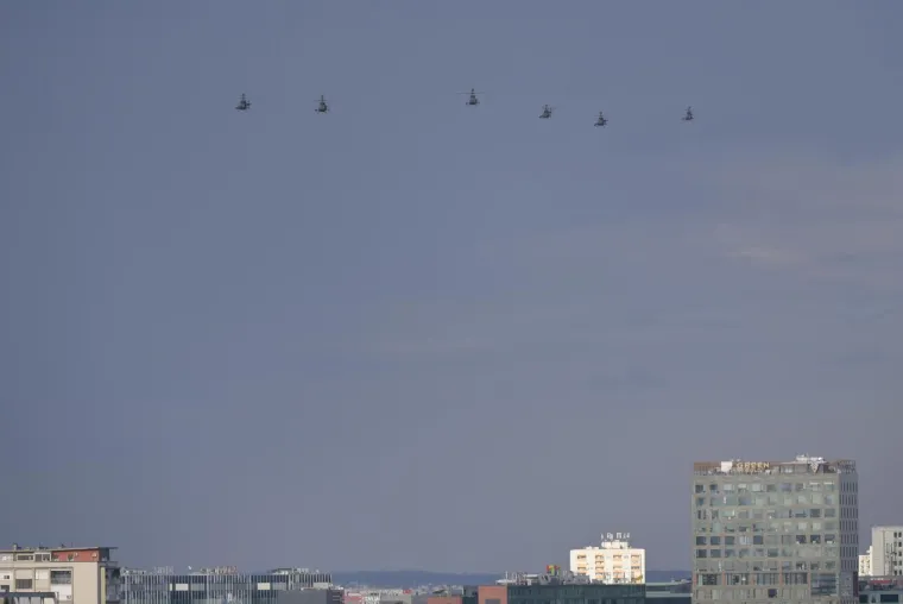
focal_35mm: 220
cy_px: 302
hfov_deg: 9.3
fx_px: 5522
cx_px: 452
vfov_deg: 6.3
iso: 250
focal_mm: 220
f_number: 4
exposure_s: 1/3200
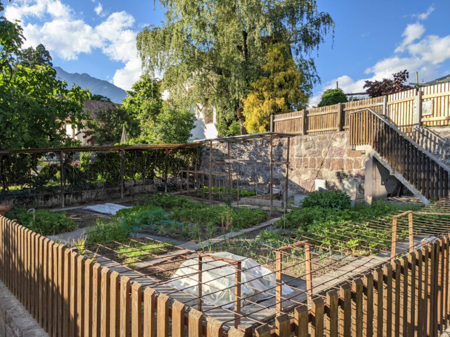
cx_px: 225
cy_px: 168
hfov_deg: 65.3
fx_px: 351
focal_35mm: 27
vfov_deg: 51.4
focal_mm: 4.38
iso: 50
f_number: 1.73
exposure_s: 1/1466
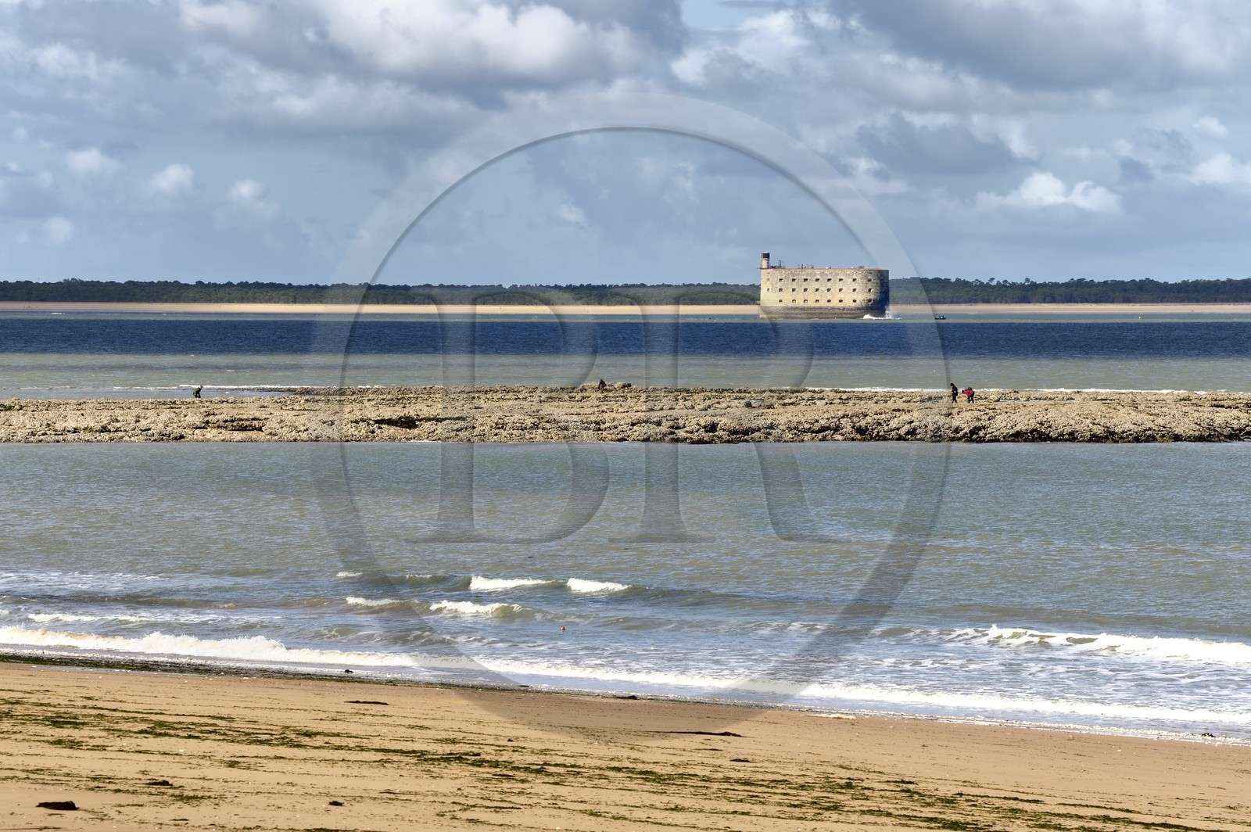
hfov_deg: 10.3
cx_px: 626
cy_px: 416
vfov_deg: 6.9
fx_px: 6944
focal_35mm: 200
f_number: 13
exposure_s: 1/320
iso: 200
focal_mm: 200
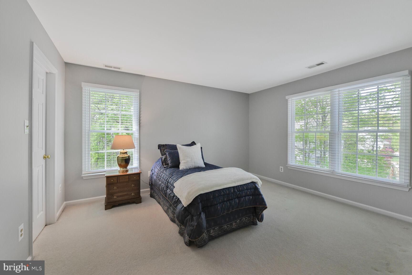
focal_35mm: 14
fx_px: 160
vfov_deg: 81.2
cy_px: 138
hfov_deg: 104.3
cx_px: 206
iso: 1600
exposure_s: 1/125
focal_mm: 14
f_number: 7.1
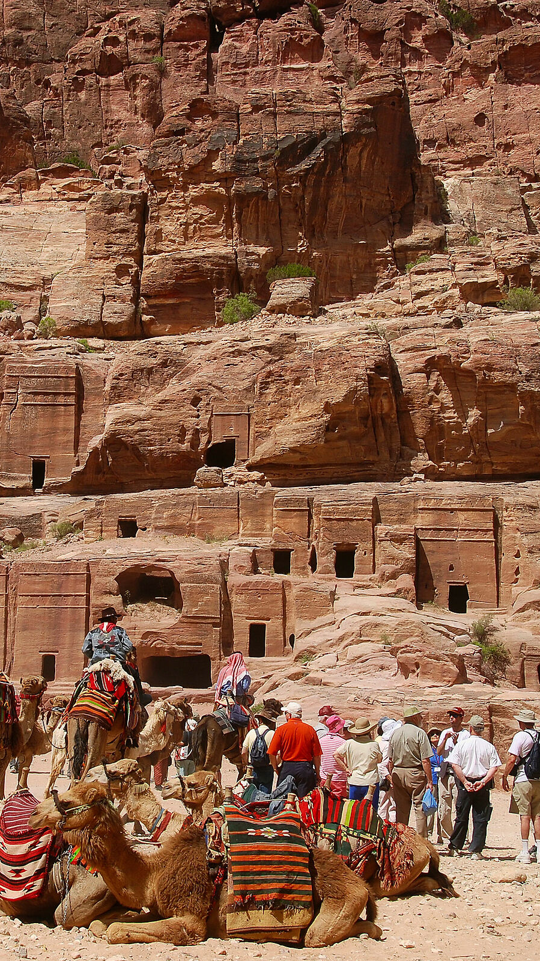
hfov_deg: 18.8
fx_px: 1624
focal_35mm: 64
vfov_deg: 32.9
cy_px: 480
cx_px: 174
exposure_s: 1/400
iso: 100
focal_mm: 27
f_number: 7.1
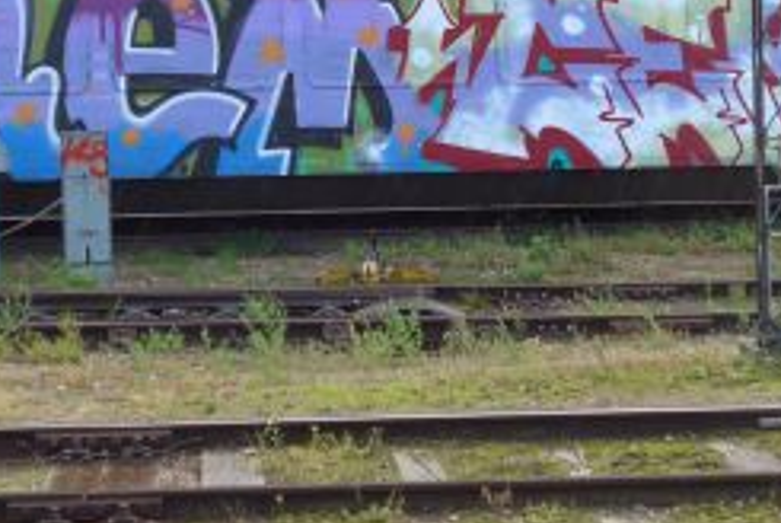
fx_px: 2715
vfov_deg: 10.9
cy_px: 59
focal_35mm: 125
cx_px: 370
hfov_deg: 16.4
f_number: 3.5
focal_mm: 12
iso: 80
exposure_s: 1/80
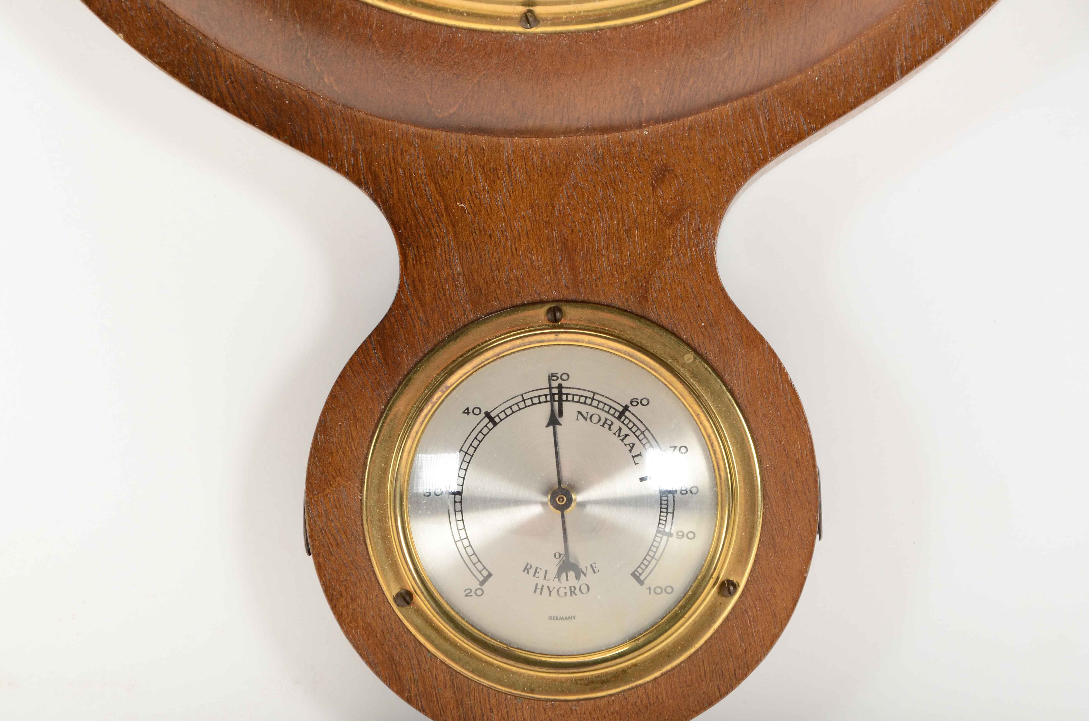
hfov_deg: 13.1
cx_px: 544
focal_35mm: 158
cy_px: 360
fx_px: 4754
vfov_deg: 8.7
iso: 200
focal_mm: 105
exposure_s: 1/160
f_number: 10
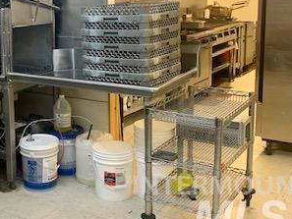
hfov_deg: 33.0
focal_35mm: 56
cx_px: 45
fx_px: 473
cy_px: 52
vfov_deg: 25.8
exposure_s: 1/60
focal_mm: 4.25
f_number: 1.8
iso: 100
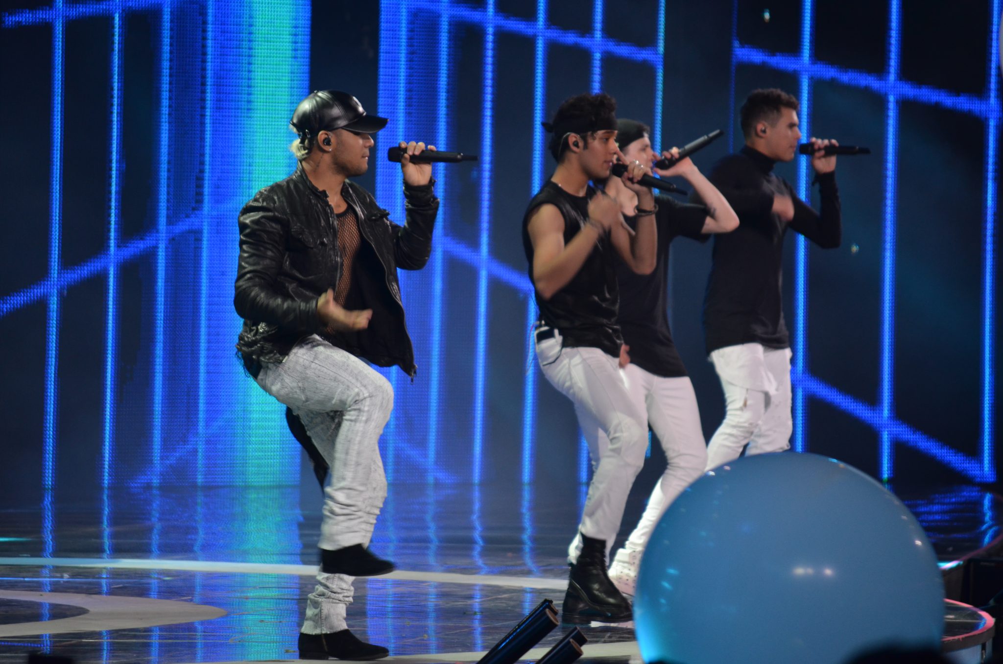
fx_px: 8340
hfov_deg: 6.9
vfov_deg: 4.6
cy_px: 332
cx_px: 502
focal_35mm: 300
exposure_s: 1/125
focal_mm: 200
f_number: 5.6
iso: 800
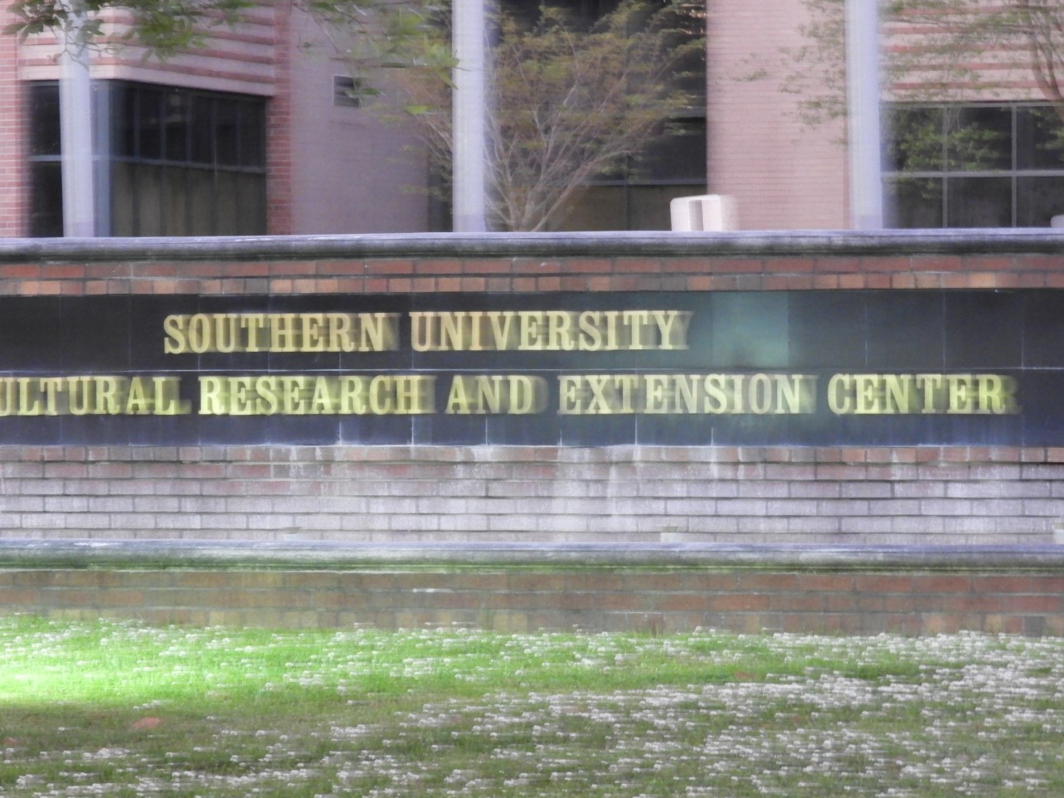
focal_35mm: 202
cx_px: 488
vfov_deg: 7.4
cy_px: 429
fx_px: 6208
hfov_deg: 9.8
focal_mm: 32.2
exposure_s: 1/5
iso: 800
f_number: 5.3
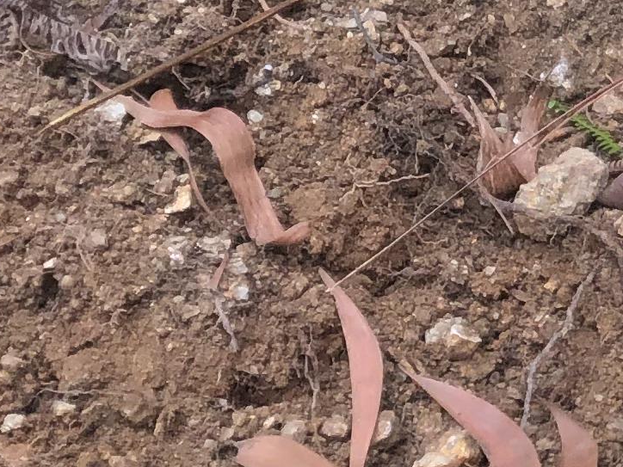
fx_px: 2808
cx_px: 1009
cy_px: -90
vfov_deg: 9.4
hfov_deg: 11.9
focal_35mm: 156
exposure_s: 1/269
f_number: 1.8
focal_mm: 3.99
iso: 20
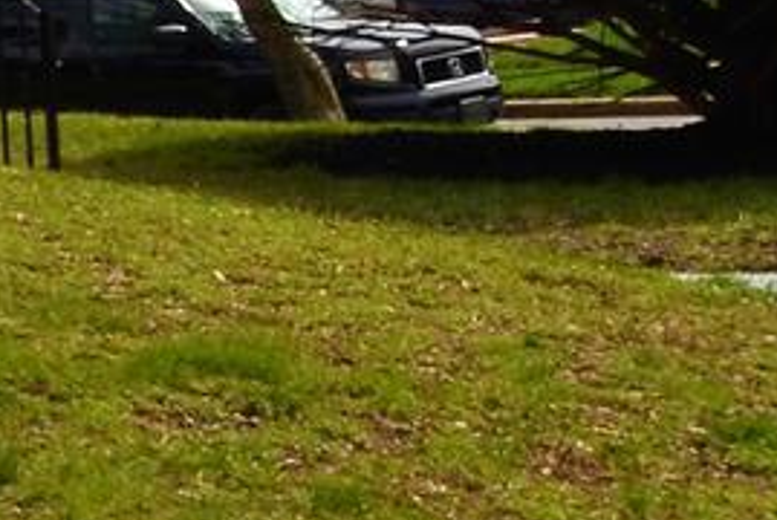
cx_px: -1785
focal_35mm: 182
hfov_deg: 8.7
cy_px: -711
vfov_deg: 7.1
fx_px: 3932
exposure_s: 1/250
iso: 100
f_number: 9
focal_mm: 16
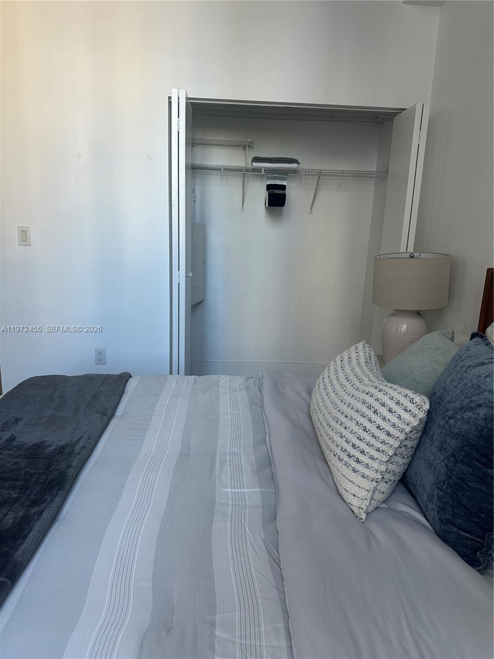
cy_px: 330
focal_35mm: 24
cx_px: 247
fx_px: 457
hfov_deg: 56.8
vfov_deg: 71.6
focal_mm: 6.86
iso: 125
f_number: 1.78
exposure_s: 1/120
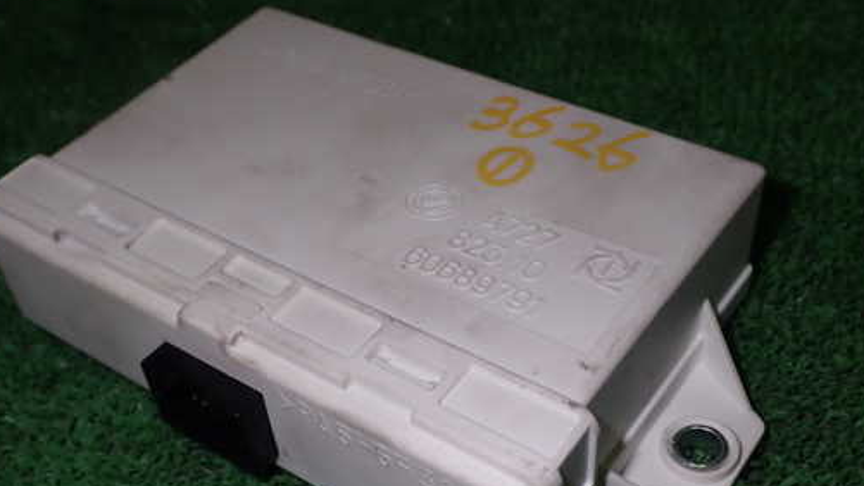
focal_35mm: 47
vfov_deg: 25.2
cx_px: 412
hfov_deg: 43.7
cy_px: 346
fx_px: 1077
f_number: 10
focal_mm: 6.37
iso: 200
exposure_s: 1/40
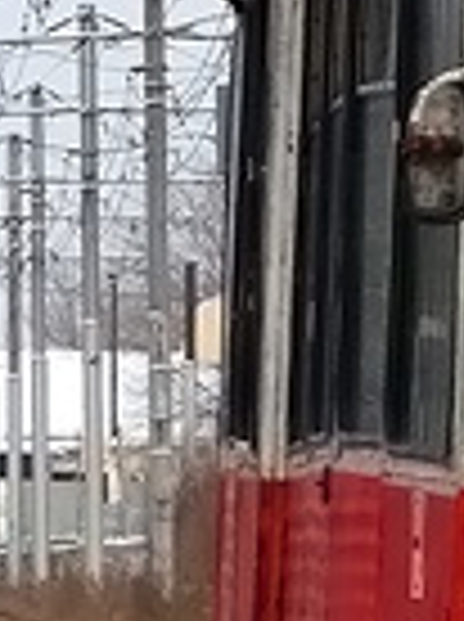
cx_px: 1122
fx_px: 15041
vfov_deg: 2.4
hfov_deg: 1.8
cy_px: -274
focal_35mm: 839
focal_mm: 37.1
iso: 125
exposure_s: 1/500
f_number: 6.3
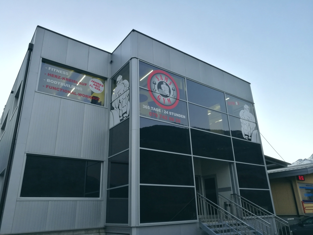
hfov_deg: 65.3
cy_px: 118
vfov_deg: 51.4
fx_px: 244
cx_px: 156
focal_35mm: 27
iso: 125
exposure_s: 1/50
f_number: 2.2
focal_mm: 4.5
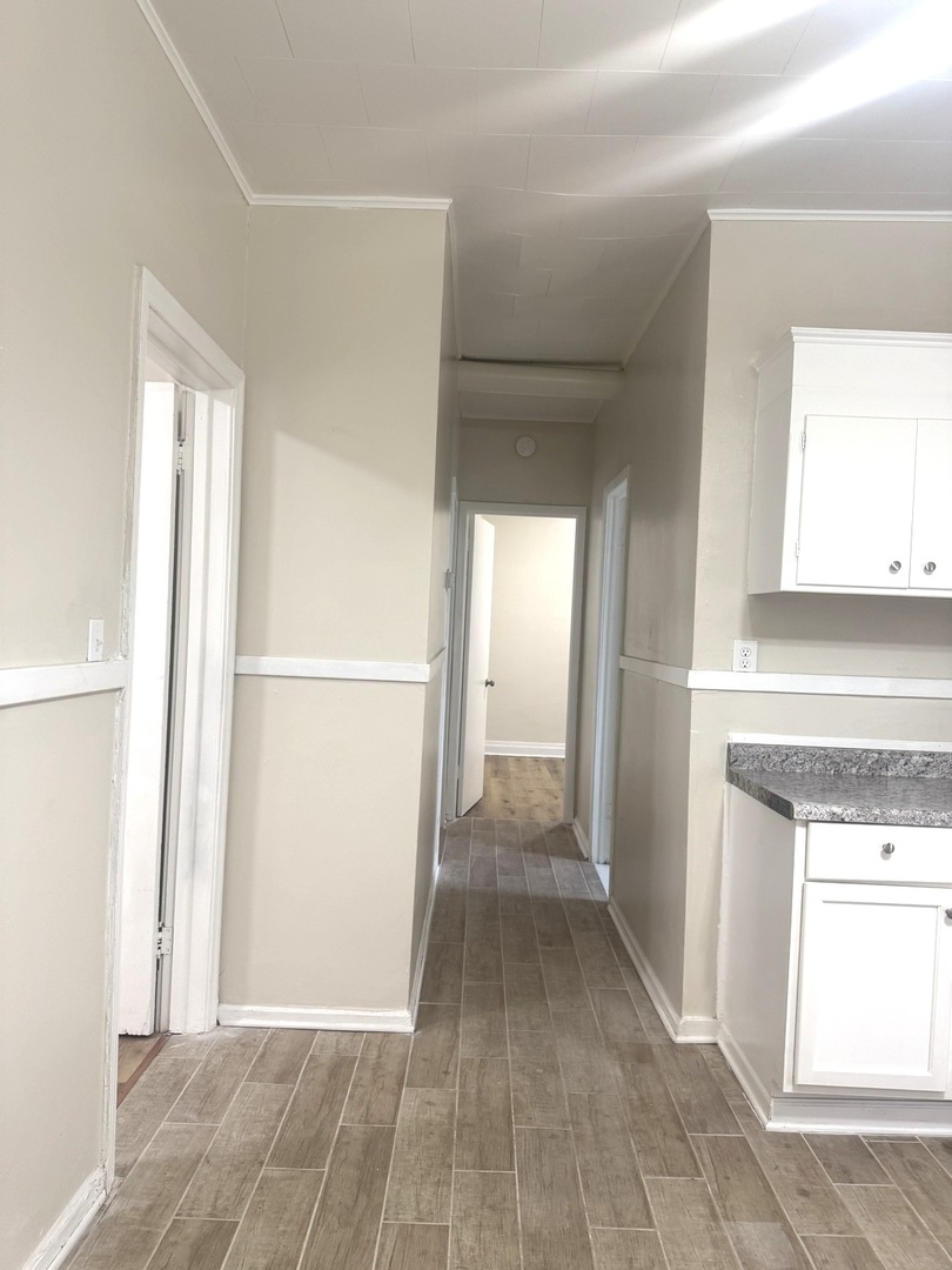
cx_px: 476
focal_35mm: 24
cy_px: 635
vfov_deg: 71.6
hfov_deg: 56.8
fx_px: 880
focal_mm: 6.76
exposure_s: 1/60
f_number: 1.78
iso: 125
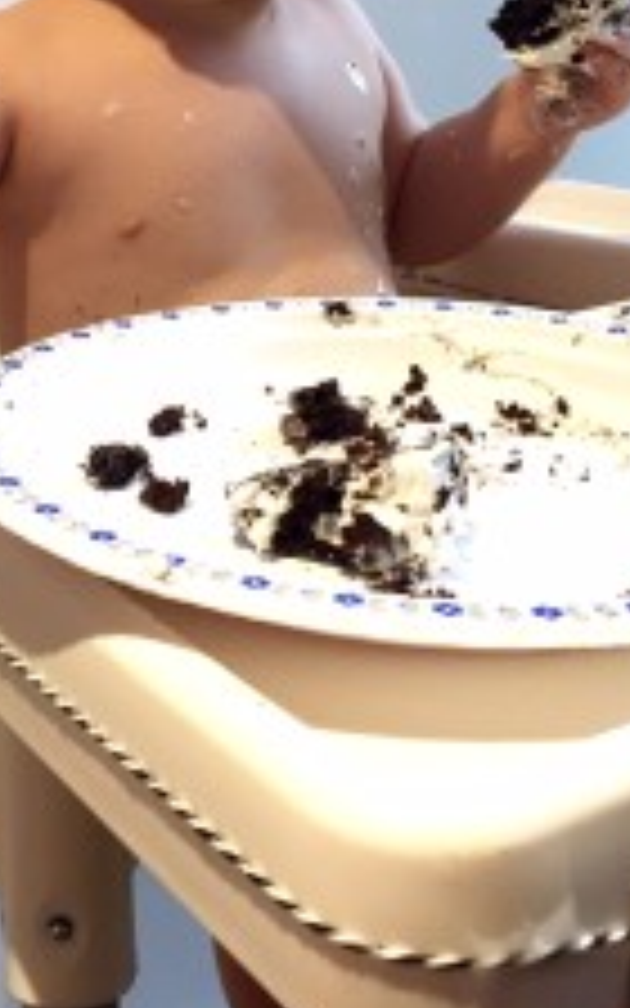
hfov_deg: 23.3
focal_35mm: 55
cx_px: 140
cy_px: 274
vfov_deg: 36.2
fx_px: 1511
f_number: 2.2
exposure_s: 1/30
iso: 80
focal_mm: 4.15
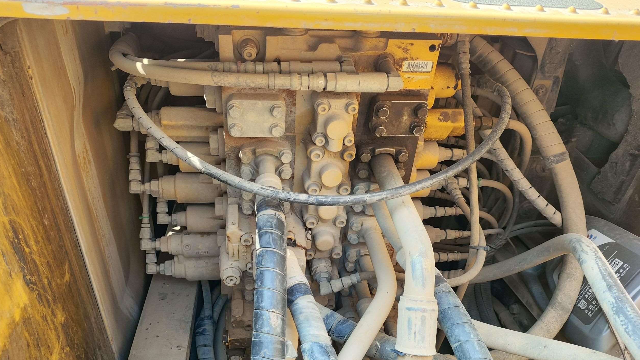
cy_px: 222
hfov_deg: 67.9
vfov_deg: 41.2
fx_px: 475
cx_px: 315
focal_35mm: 28
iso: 50
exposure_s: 1/270
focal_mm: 4.71
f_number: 1.79
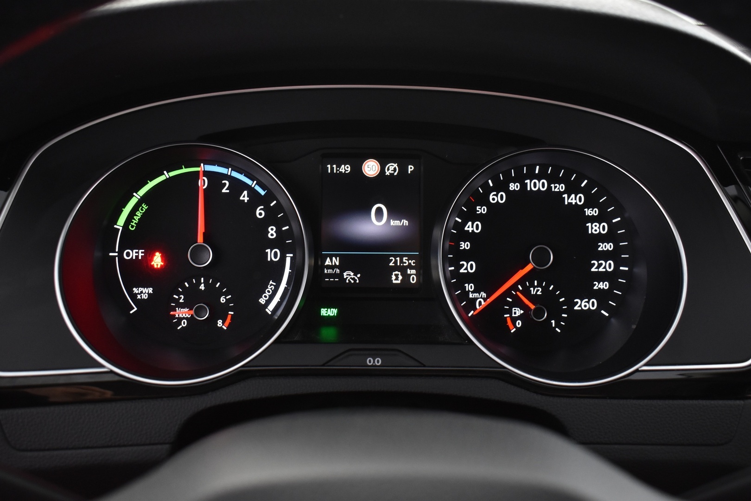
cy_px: 250
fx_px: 814
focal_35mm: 39
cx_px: 376
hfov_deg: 49.6
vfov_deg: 34.2
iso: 1250
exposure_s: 1/10
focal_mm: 26
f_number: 5.6
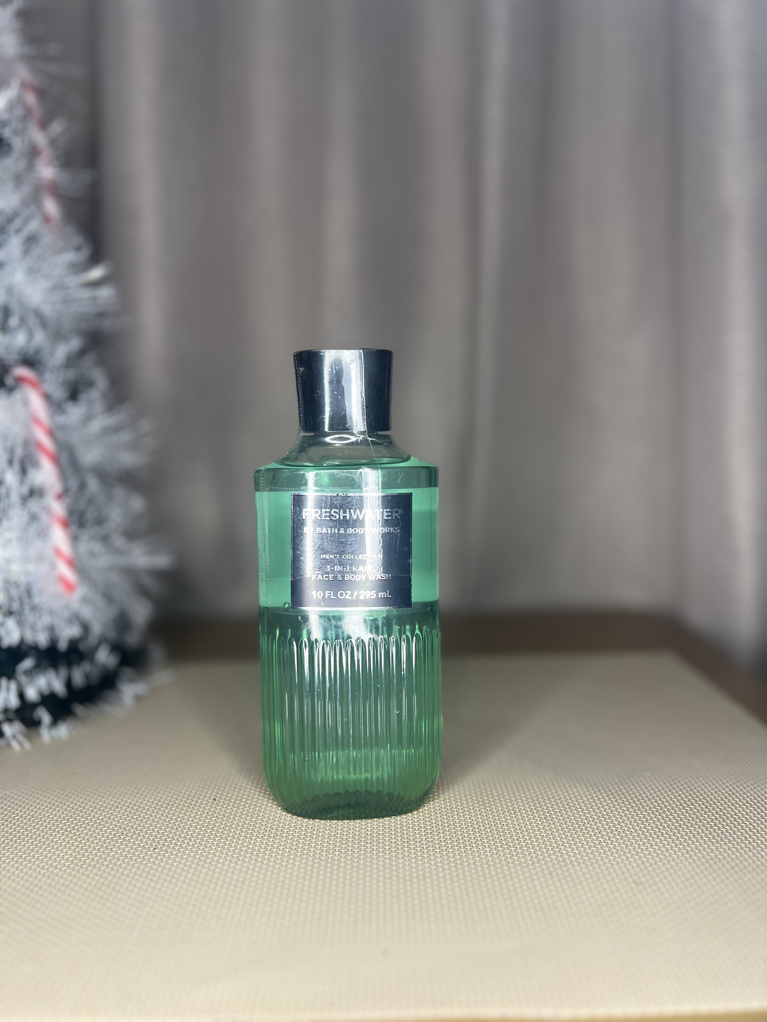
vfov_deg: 67.3
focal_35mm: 26
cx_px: 384
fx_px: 768
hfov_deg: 53.1
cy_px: 511
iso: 100
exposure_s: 1/60
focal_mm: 5.7
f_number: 1.5
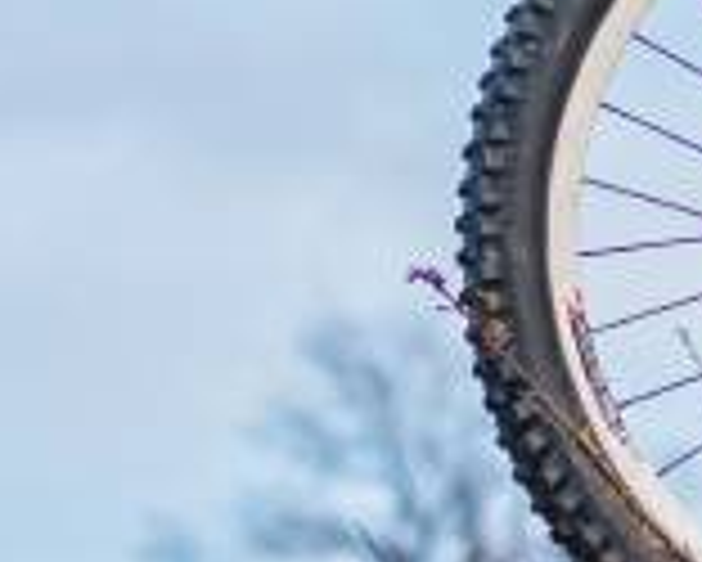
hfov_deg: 4.9
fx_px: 8129
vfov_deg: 3.9
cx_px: 1246
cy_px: -717
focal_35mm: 391
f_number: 2.8
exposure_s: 1/400
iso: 100
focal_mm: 50
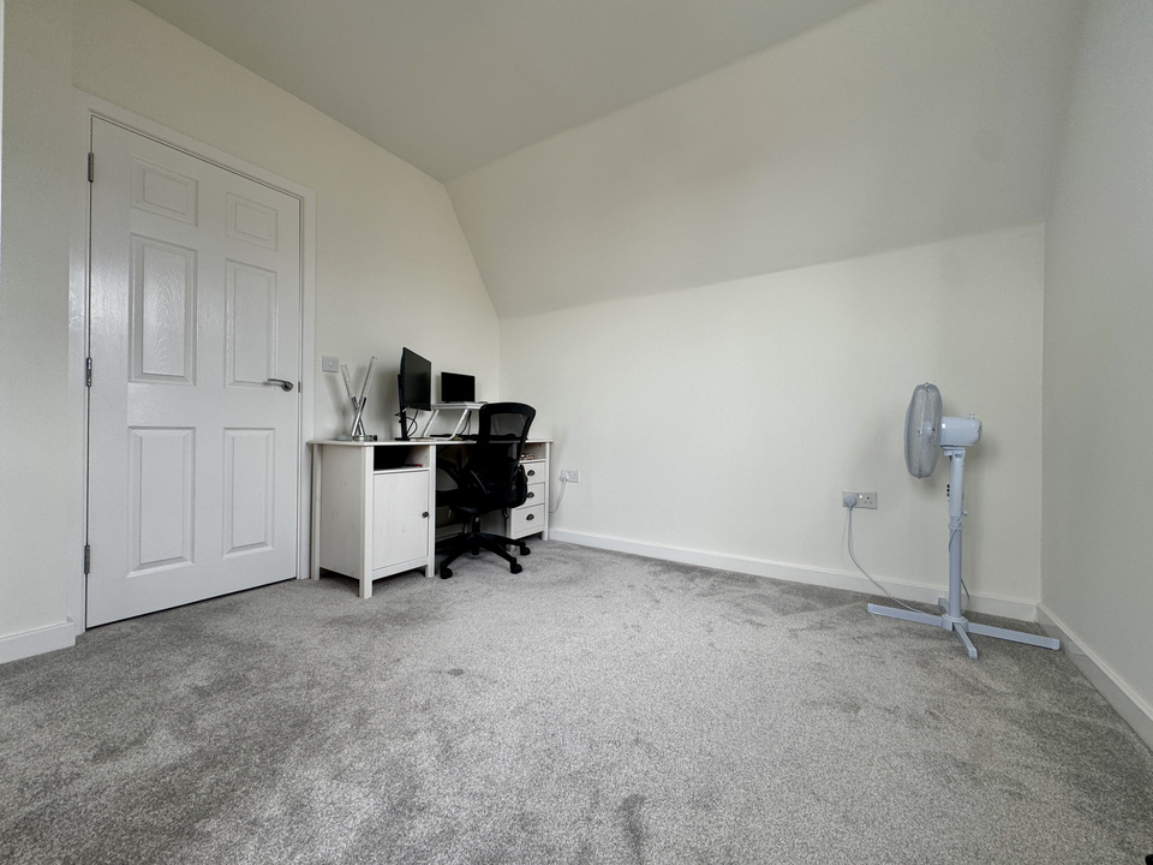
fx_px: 466
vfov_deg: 85.7
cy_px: 432
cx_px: 576
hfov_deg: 102.1
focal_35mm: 14
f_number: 2.2
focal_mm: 2.22
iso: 40
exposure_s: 1/123
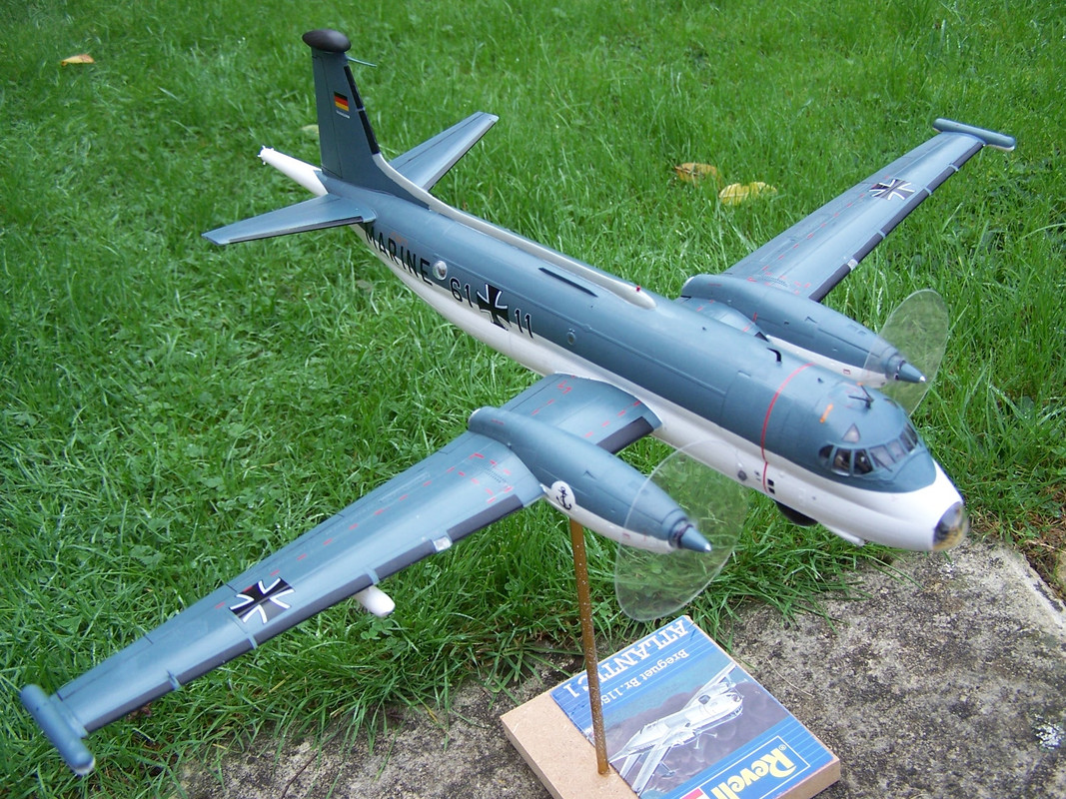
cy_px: 400
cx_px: 533
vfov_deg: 37.7
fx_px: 1170
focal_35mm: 38
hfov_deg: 49.0
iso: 80
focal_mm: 6.3
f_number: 2.8
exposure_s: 1/125
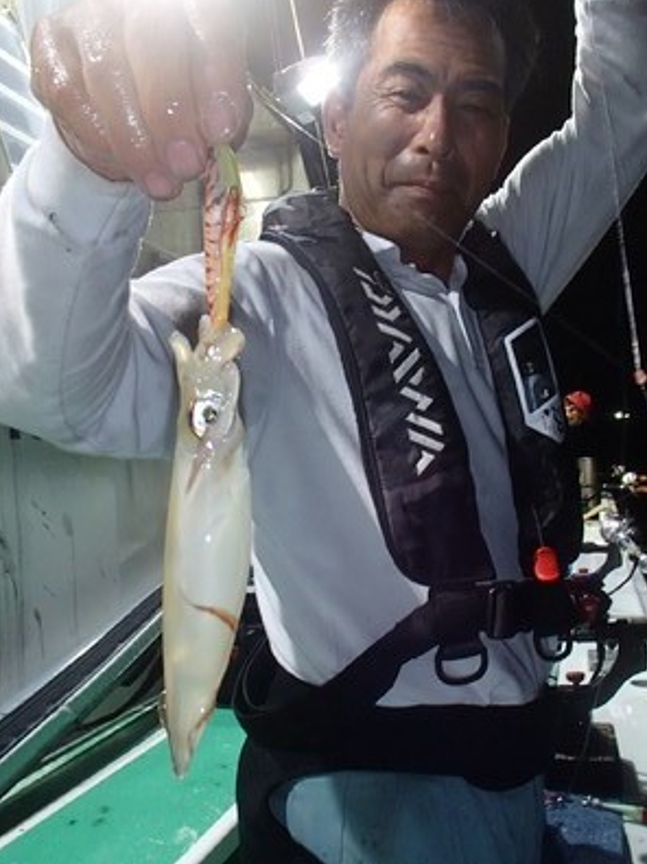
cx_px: 332
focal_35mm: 34
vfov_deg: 53.9
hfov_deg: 41.8
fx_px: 848
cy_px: 389
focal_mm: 5
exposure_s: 1/30
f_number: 3.9
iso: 400
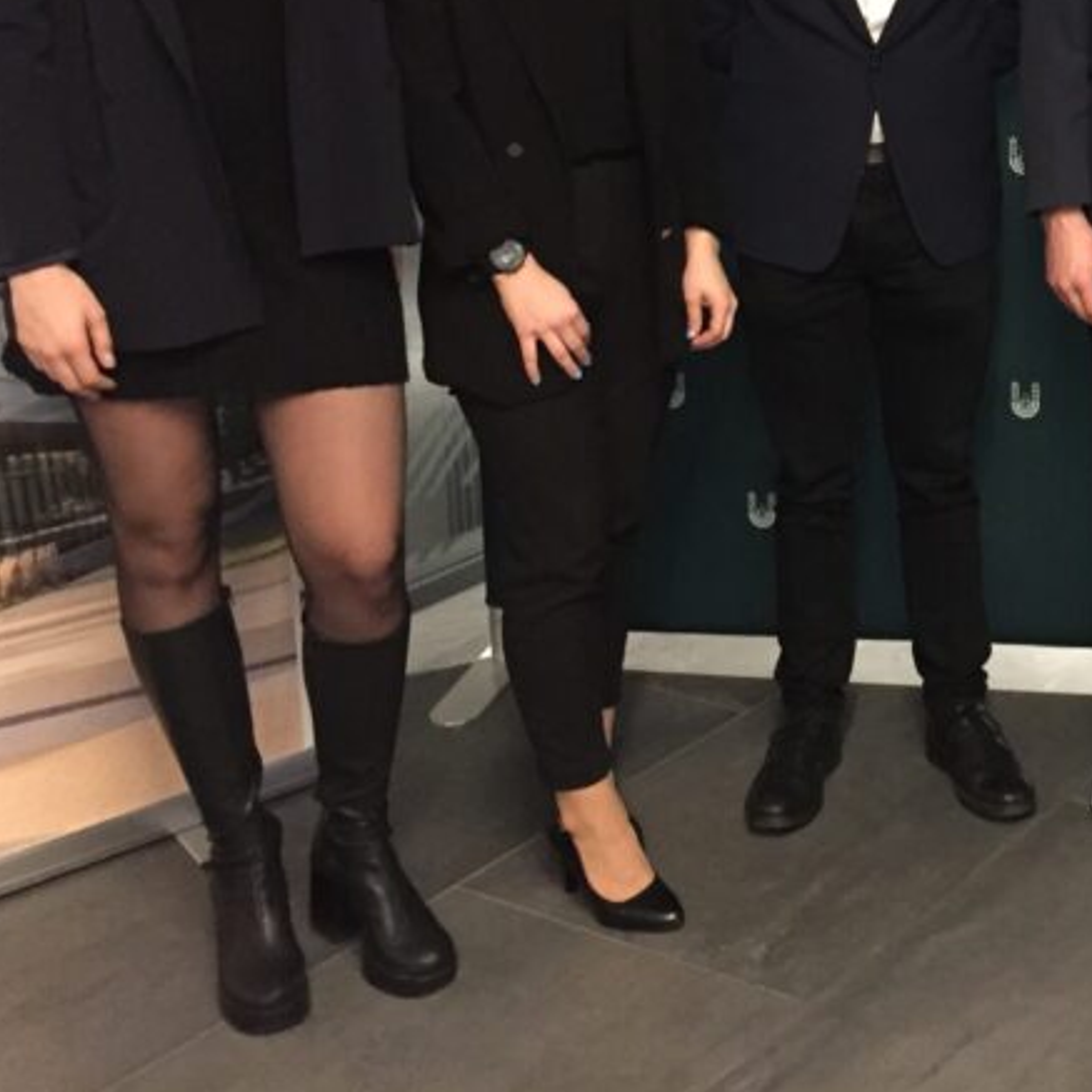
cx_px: 1144
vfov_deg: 27.9
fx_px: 2141
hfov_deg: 26.7
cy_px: 182
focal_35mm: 60
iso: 320
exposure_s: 1/17
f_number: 2.2
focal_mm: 4.15
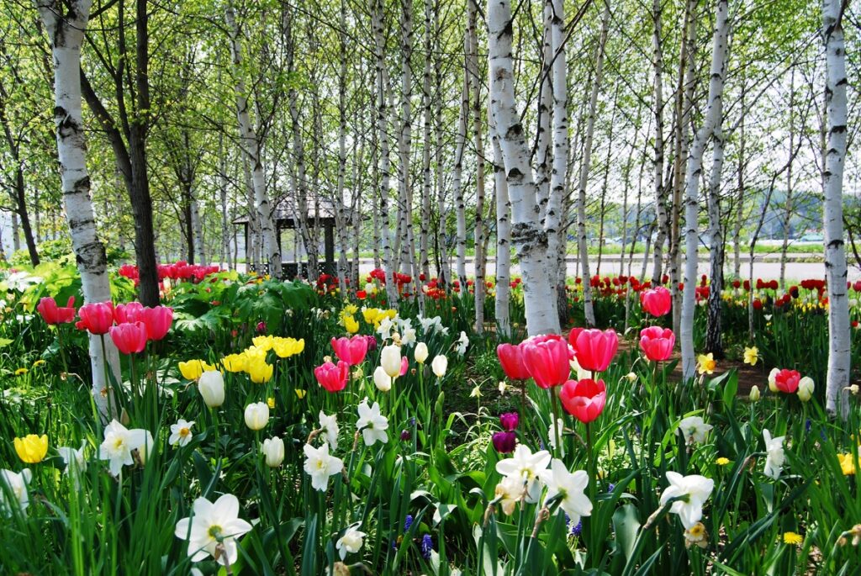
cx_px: 430
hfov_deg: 49.5
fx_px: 934
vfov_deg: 34.3
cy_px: 288
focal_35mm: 39
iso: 100
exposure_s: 1/160
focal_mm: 26
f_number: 6.3
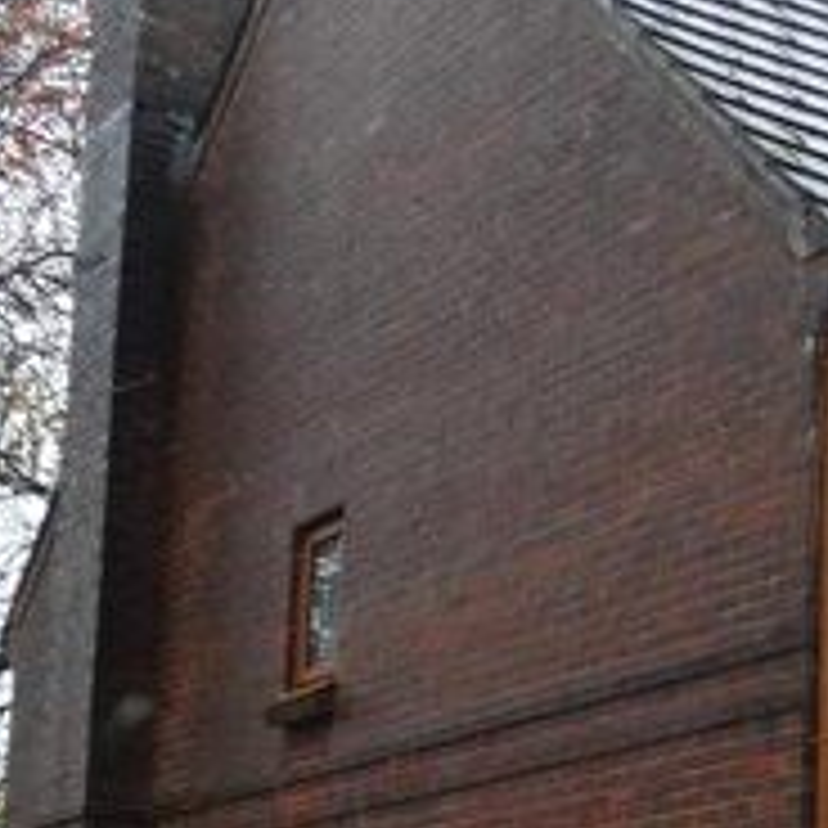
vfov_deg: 16.5
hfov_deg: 15.5
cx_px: 1224
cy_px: 749
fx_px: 2814
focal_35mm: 104
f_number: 3.3
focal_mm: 5.5
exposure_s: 1/60
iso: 125
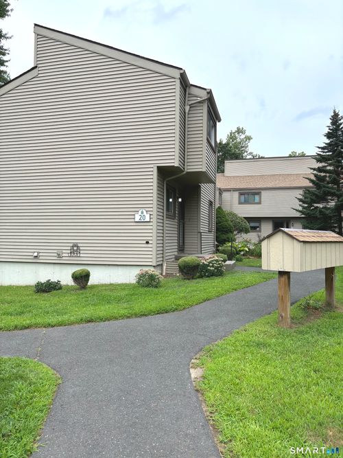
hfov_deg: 53.0
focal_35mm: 26
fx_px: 344
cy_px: 229
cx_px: 172
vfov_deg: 67.3
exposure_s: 1/1845
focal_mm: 5.96
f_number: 1.6
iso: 50
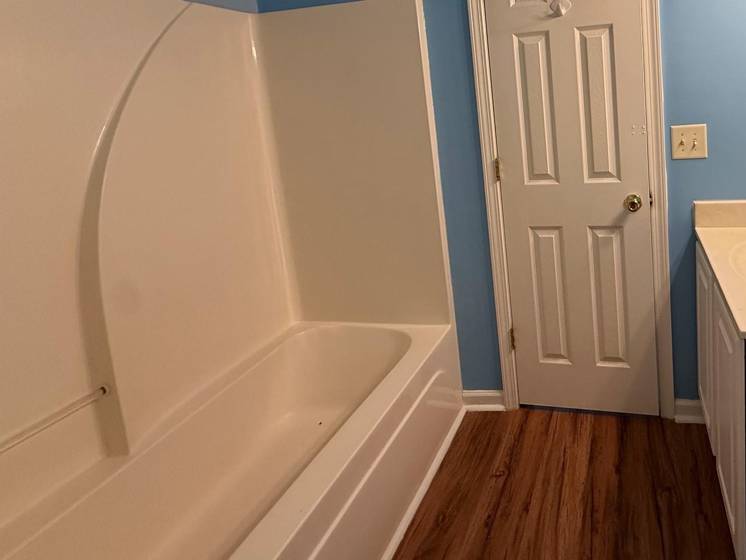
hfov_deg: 73.7
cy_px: 153
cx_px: 554
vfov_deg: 60.6
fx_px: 453
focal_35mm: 21
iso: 200
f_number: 2.2
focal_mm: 2.22
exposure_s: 1/120
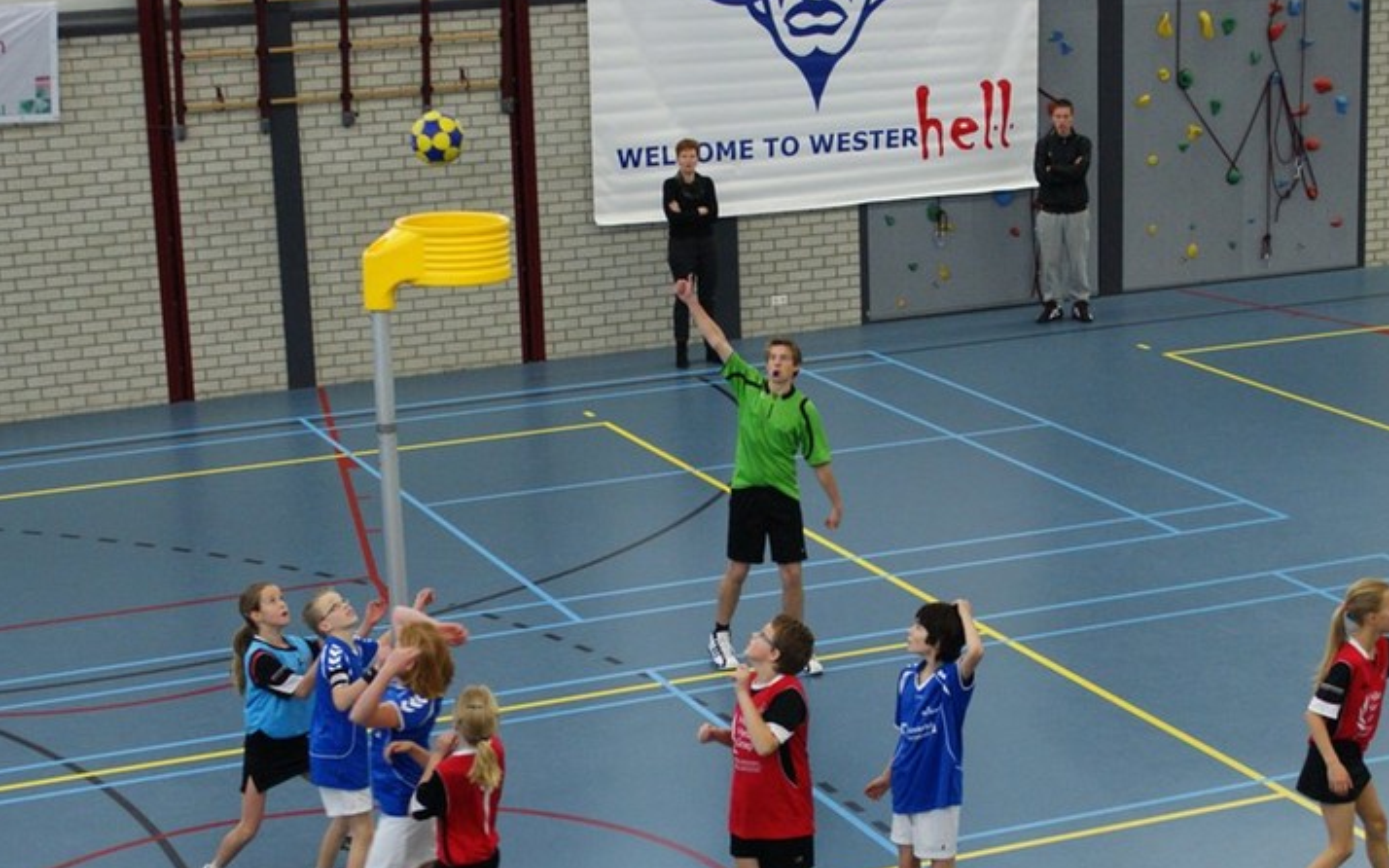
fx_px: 2904
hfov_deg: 26.9
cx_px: 770
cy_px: 579
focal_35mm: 77
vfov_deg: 17.0
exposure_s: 1/160
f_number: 3.5
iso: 800
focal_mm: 35
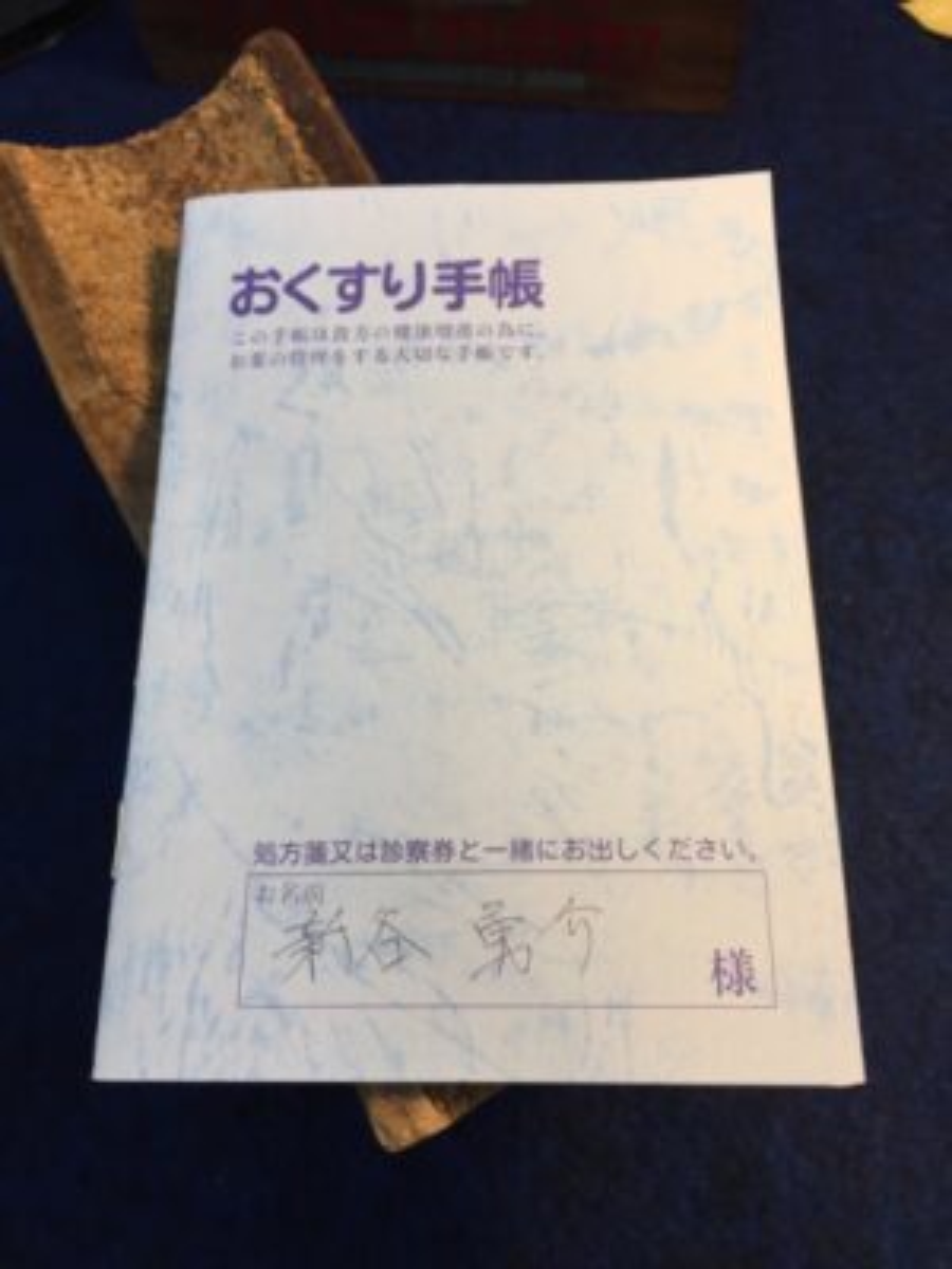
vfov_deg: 61.7
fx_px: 1063
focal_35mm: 29
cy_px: 634
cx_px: 476
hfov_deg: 48.2
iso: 32
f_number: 2.2
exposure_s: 1/50
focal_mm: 4.15
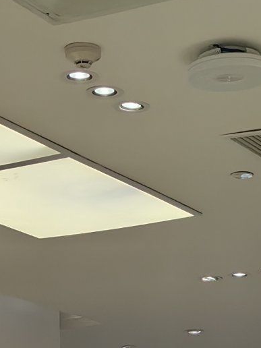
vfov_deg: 12.4
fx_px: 1438
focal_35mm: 143
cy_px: 665
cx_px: 183
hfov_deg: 10.4
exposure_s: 1/476
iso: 50
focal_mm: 5.75
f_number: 2
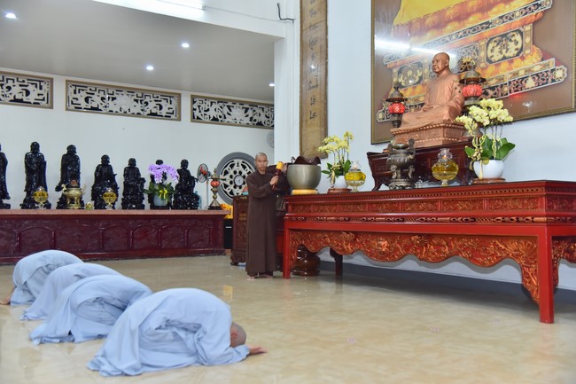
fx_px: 608
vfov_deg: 35.0
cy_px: 192
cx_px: 288
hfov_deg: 50.7
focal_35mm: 38
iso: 800
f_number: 4
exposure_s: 1/80
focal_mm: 38
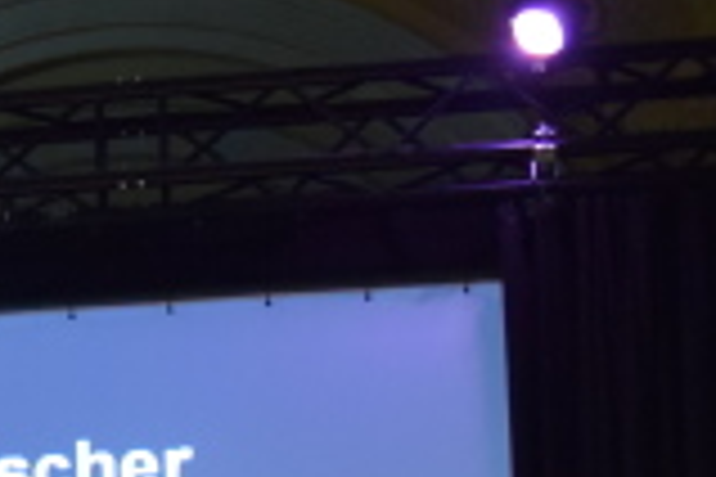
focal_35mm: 151
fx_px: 3003
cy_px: 1120
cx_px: -464
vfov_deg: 8.4
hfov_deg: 12.7
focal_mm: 20
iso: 1800
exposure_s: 1/60
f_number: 3.8
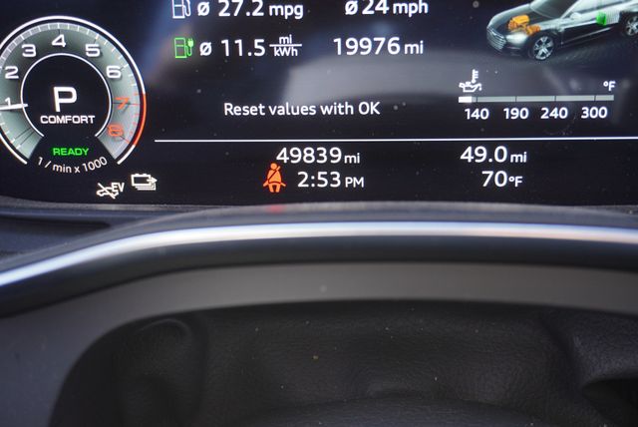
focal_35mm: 46
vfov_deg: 29.0
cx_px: 319
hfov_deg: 42.3
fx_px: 825
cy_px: 214
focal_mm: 31
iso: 500
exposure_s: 1/60
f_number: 5
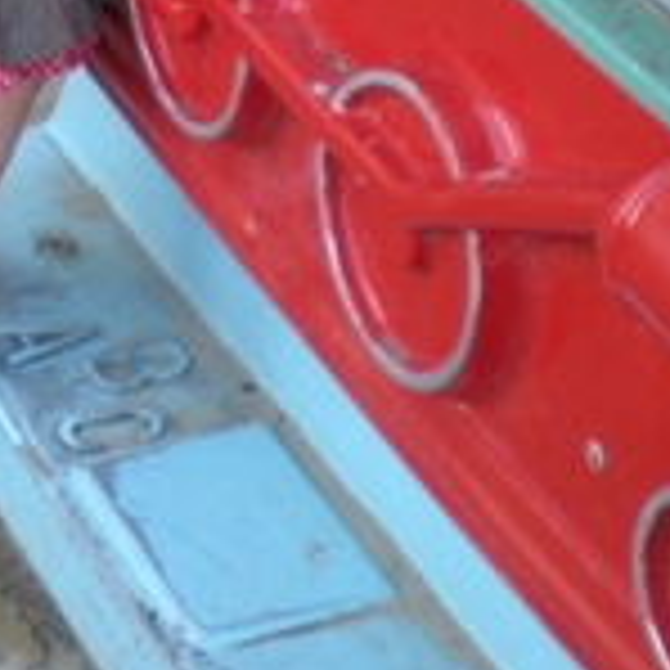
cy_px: -234
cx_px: 45
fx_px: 2956
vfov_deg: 12.5
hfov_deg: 12.8
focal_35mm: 135
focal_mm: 6.3
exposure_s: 1/90.5
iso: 64
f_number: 3.1
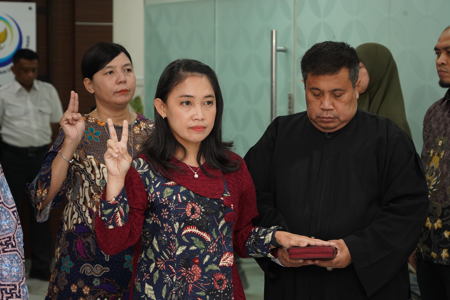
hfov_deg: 19.5
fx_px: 1312
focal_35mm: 105
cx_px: 225
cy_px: 150
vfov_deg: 13.0
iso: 2000
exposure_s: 1/125
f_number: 6.3
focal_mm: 105
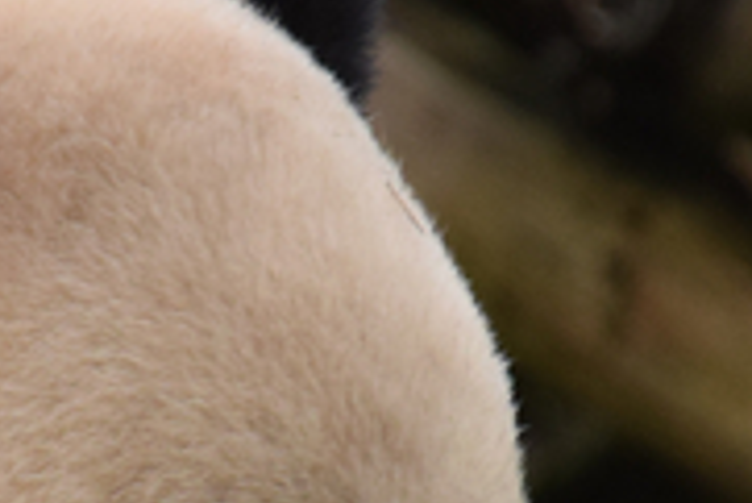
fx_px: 38925
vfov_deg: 0.7
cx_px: 120
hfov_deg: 1.1
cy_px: 187
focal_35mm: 1862
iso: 800
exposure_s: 1/400
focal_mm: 250
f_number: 6.3
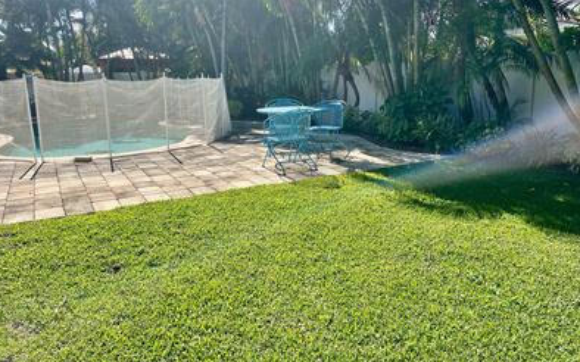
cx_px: 287
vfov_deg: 44.3
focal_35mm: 28
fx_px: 442
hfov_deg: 66.5
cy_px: 149
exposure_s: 1/2618
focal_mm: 4.2
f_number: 1.6
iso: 32
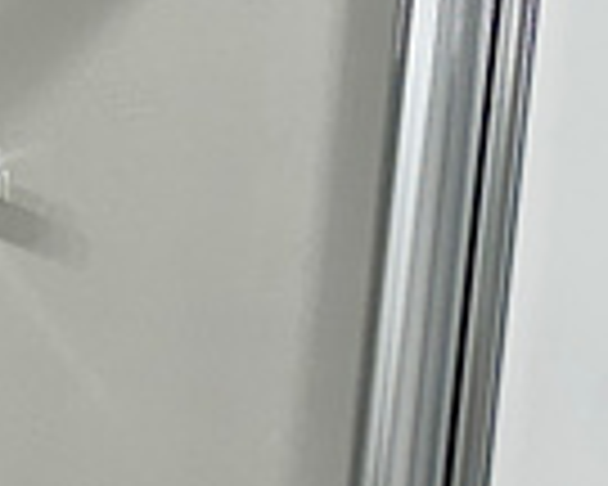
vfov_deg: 8.6
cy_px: 590
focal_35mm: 178
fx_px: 3203
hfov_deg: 9.6
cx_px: -833
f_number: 1.78
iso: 80
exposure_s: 1/120
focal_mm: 6.86
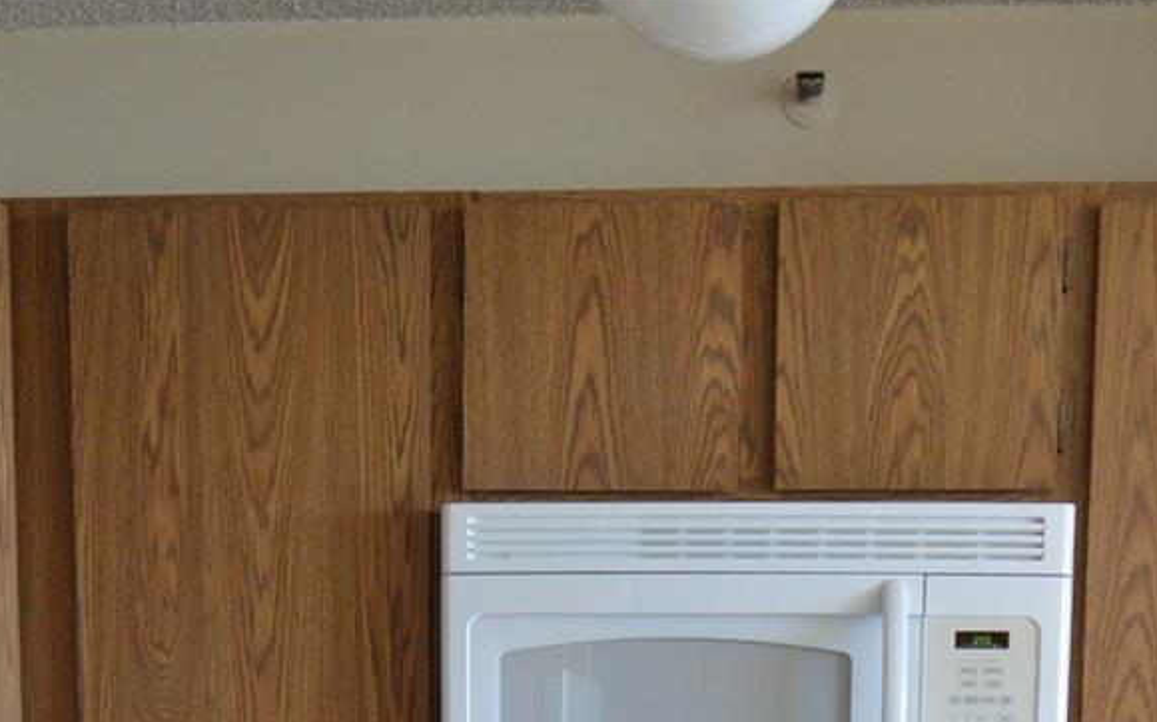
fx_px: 1860
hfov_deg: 34.5
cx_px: 658
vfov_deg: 19.4
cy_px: 1050
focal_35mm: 59
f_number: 3.5
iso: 720
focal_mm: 14
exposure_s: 1/60
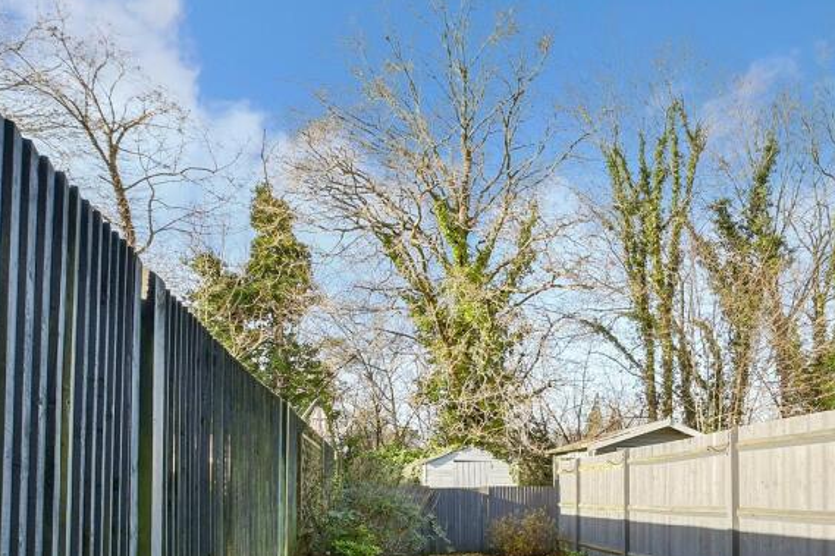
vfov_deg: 44.1
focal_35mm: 27
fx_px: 626
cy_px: 489
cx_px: 672
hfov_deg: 61.6
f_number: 8
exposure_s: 1/50
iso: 160
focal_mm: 10
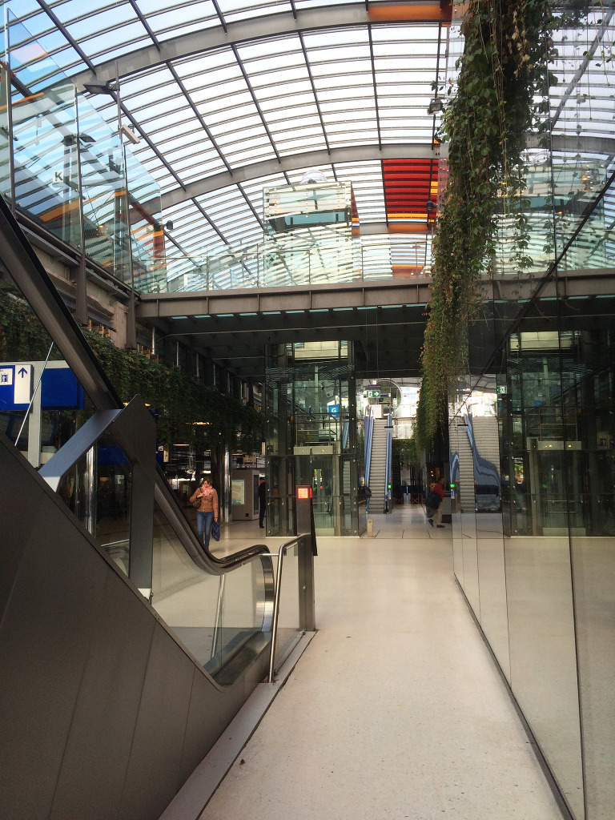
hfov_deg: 48.2
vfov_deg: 61.7
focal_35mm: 29
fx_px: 687
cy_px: 410
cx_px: 308
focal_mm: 4.15
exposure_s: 1/376
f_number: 2.2
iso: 32
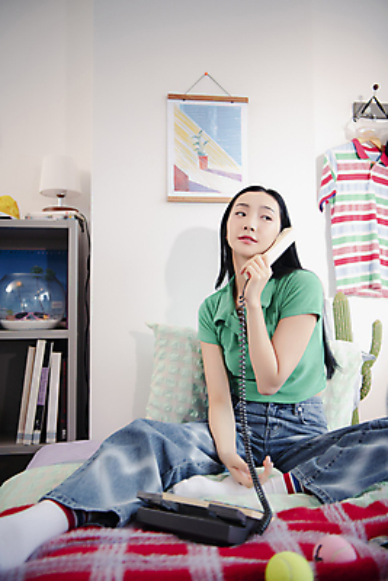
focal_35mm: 34
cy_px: 290
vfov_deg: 55.8
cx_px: 194
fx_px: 549
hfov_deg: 38.9
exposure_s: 1/125
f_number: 2.8
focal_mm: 34
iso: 400
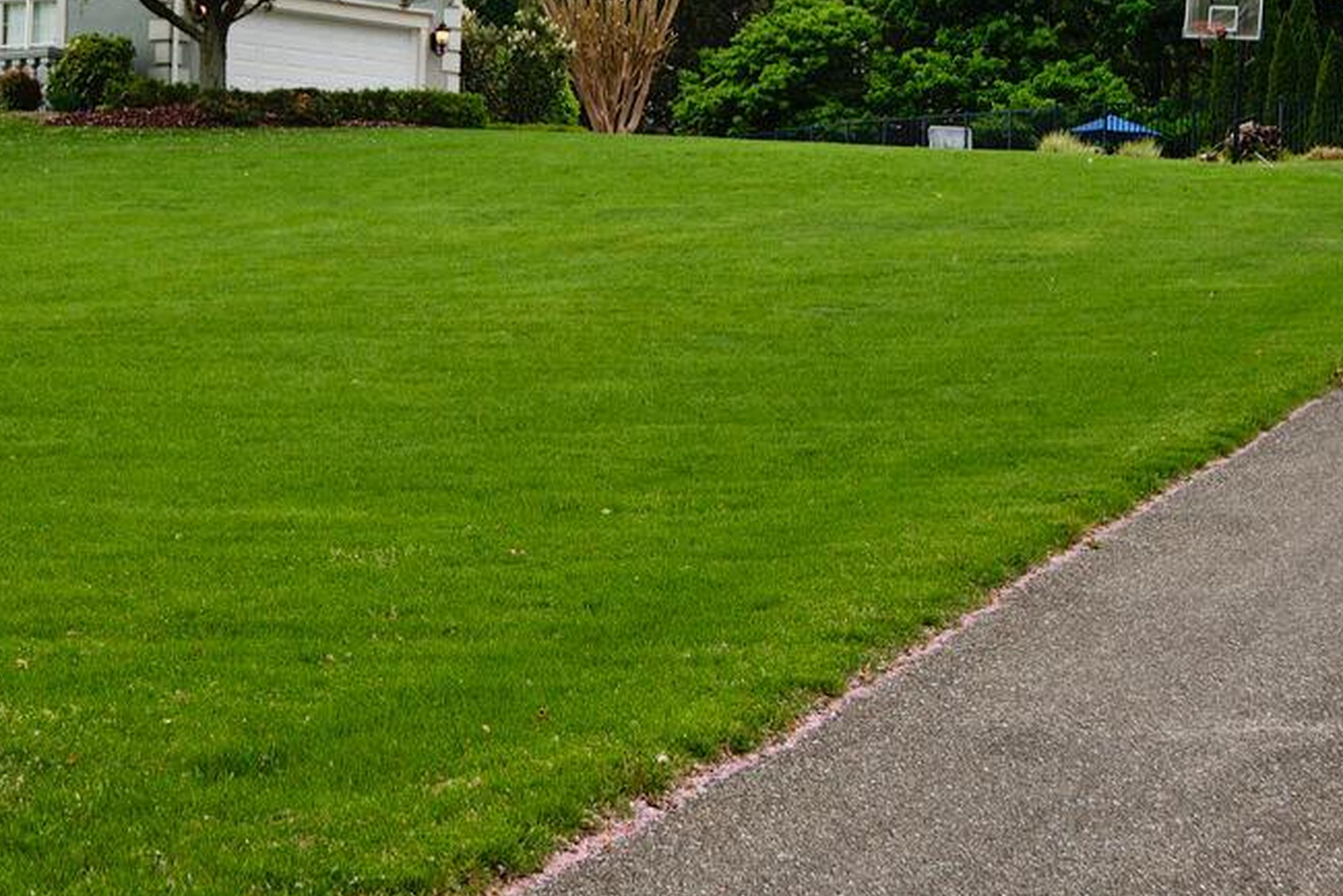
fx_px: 3471
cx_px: 399
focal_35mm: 93
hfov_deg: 21.8
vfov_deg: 14.7
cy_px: 225
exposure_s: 1/200
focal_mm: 35
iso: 200
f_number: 8
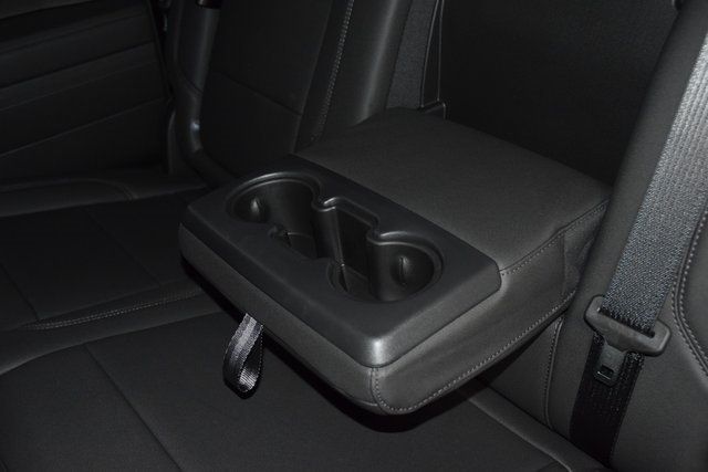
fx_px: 797
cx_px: 354
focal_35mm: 40
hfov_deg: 47.9
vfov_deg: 33.0
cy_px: 236
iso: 2200
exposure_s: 1/125
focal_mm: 27
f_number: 3.8
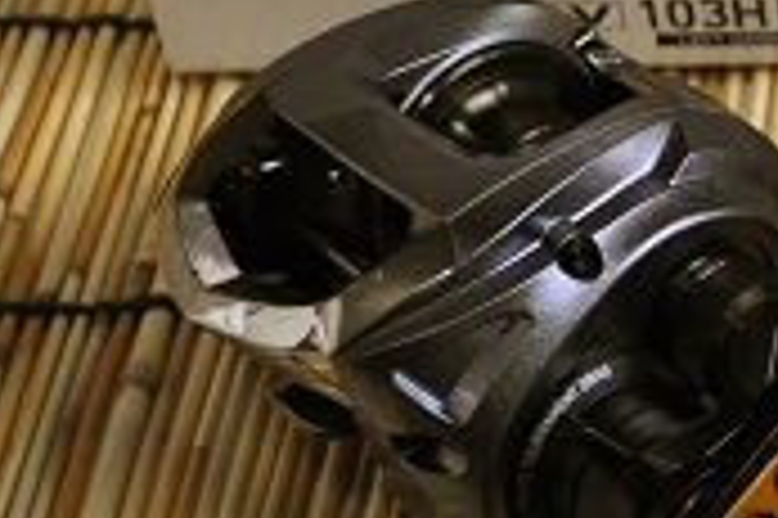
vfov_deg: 9.4
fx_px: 3131
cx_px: 1129
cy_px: 185
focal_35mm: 145
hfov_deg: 13.4
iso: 800
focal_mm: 26
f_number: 4.2
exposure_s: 1/60
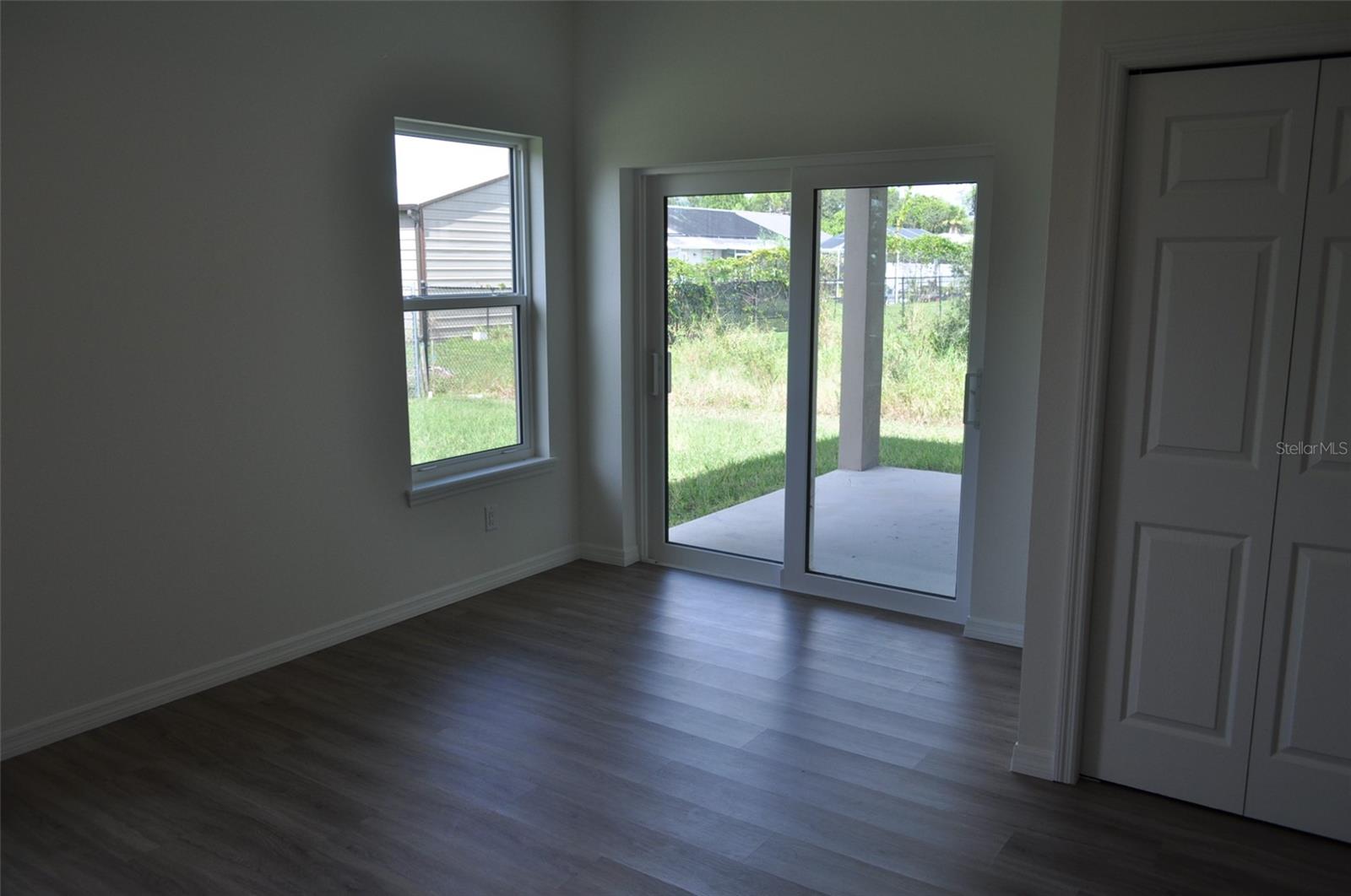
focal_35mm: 27
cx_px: 676
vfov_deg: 47.8
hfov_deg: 67.5
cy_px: 448
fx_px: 1012
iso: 200
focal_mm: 18
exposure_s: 1/160
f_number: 6.3
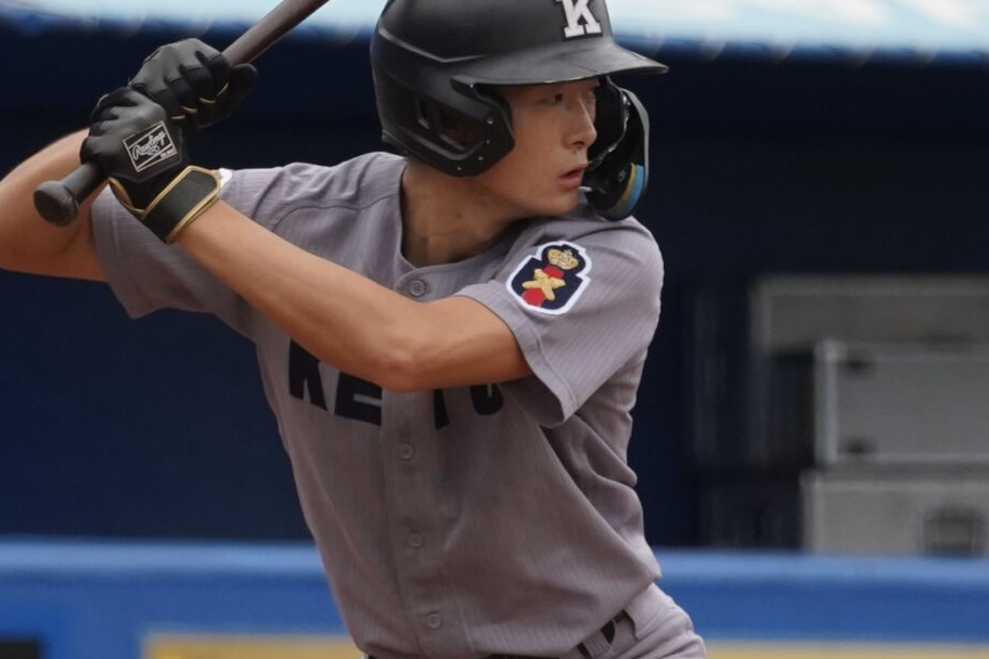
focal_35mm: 858
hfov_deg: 2.4
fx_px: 23561
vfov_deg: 1.6
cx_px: 517
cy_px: 611
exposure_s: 1/1600
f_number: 6.3
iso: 2000
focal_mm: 305.6
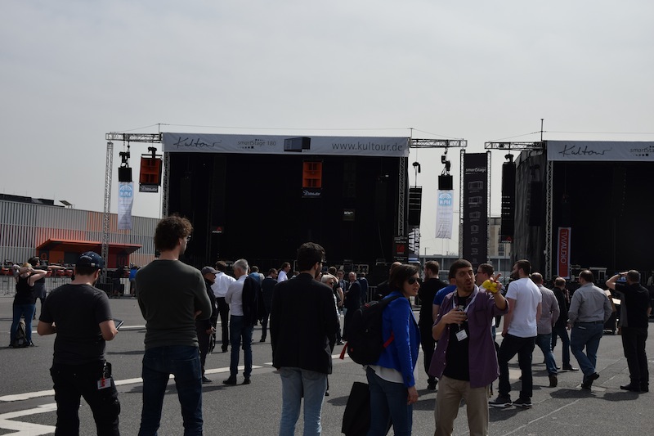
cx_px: 327
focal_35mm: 39
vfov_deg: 34.2
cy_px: 218
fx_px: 708
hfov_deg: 49.6
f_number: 8
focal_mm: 26
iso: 200
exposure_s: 1/1250
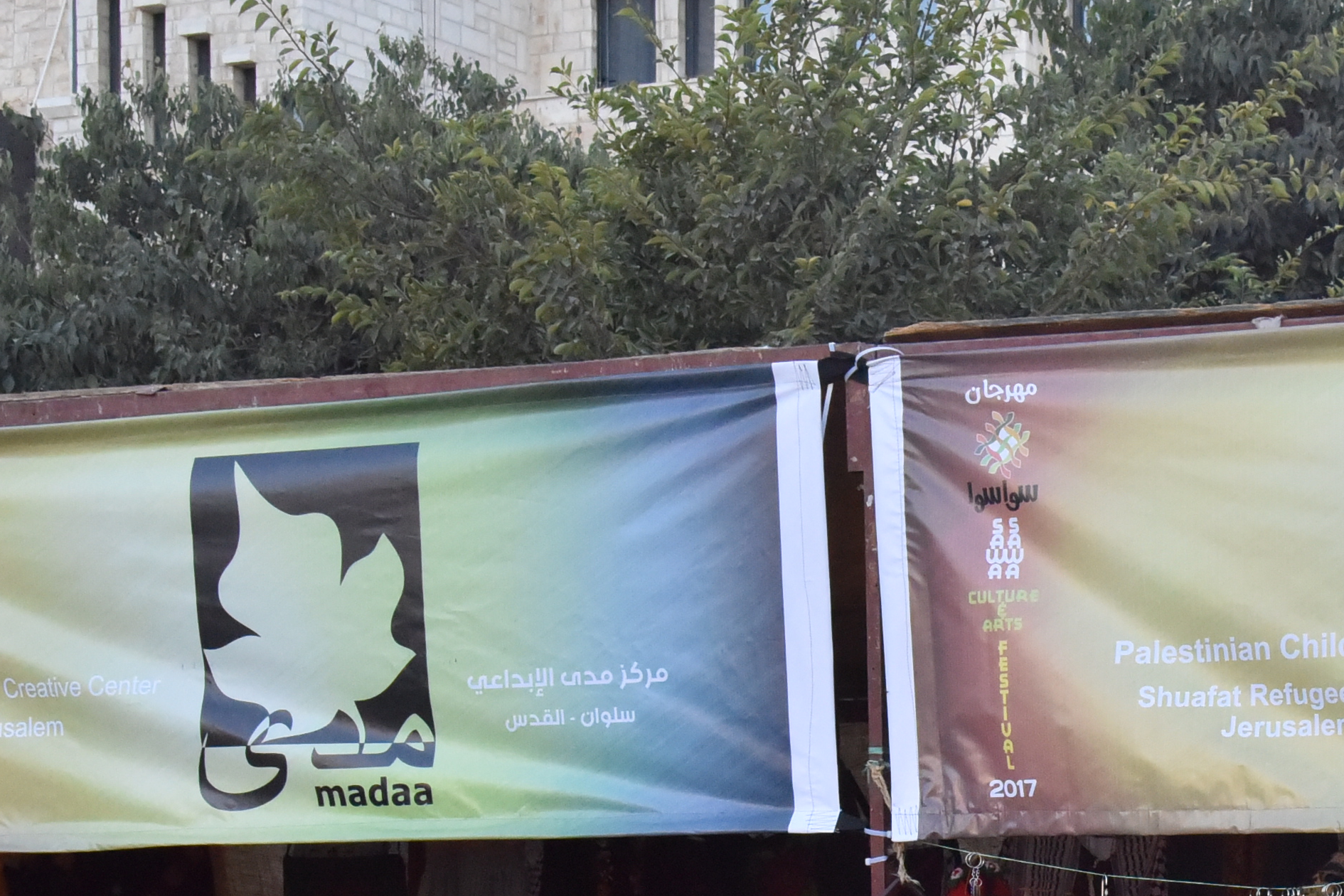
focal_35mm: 111
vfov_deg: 12.1
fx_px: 4144
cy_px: 1015
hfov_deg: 18.2
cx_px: 1146
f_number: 13
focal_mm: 38
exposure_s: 1/640
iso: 2500
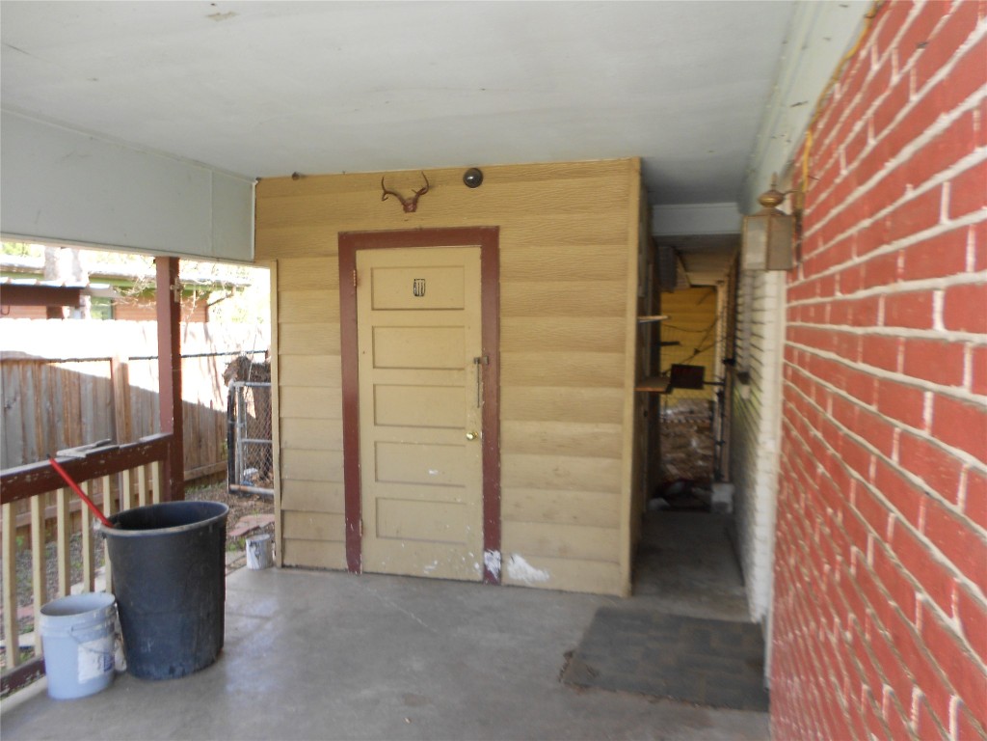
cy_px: 370
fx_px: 741
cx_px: 494
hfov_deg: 67.3
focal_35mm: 26
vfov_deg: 53.1
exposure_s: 1/40
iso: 80
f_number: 3.2
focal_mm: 4.6
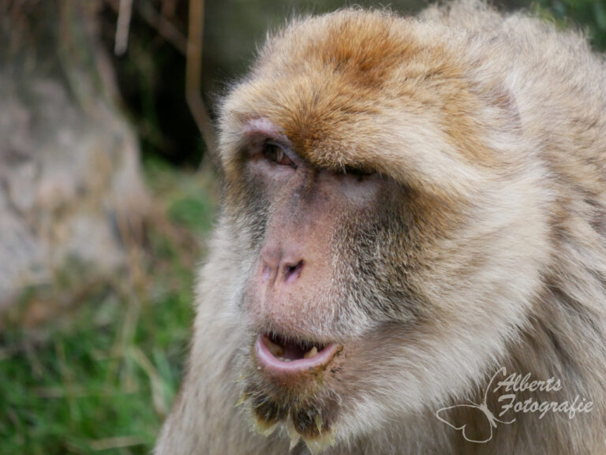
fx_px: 10510
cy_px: 228
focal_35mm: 600
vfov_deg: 2.5
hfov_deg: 3.3
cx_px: 303
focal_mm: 300
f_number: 5.6
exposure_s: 1/640
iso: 2000
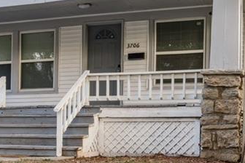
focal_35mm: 63
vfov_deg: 21.2
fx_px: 425
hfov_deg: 32.0
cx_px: 100
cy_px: 9
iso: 100
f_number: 22
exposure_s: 1
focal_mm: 20.5
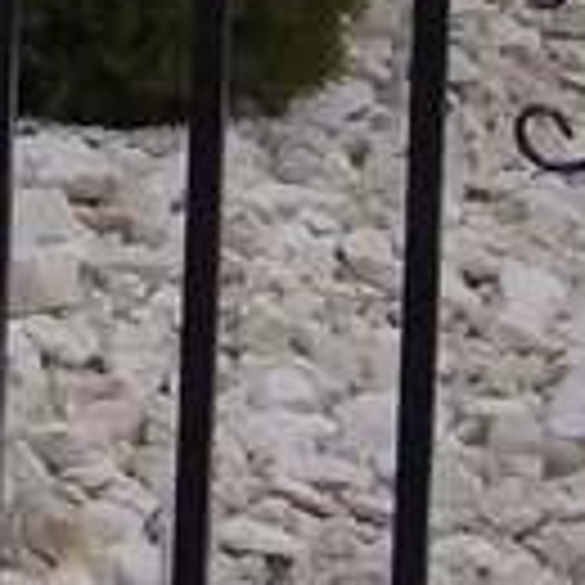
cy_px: -1382
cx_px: -922
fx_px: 4512
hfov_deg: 6.9
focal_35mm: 236
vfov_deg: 6.5
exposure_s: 1/837
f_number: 1.8
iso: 100
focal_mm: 3.6
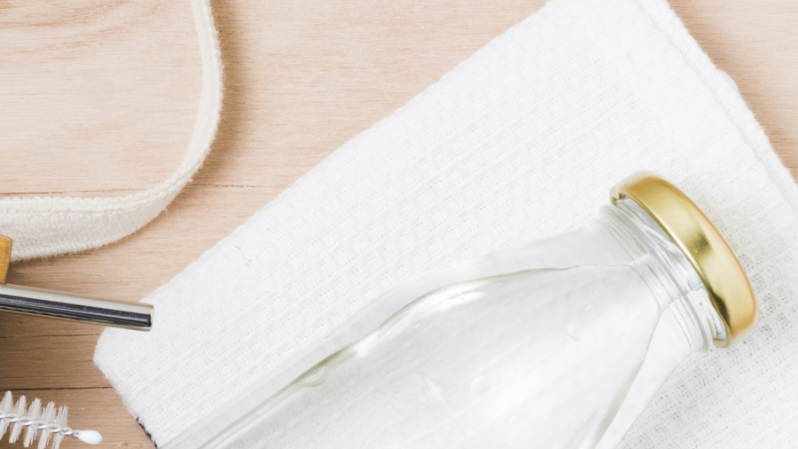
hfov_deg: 13.4
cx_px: -139
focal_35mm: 156
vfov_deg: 7.8
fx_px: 3311
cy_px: 194
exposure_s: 1/125
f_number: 9
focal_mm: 35
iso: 100
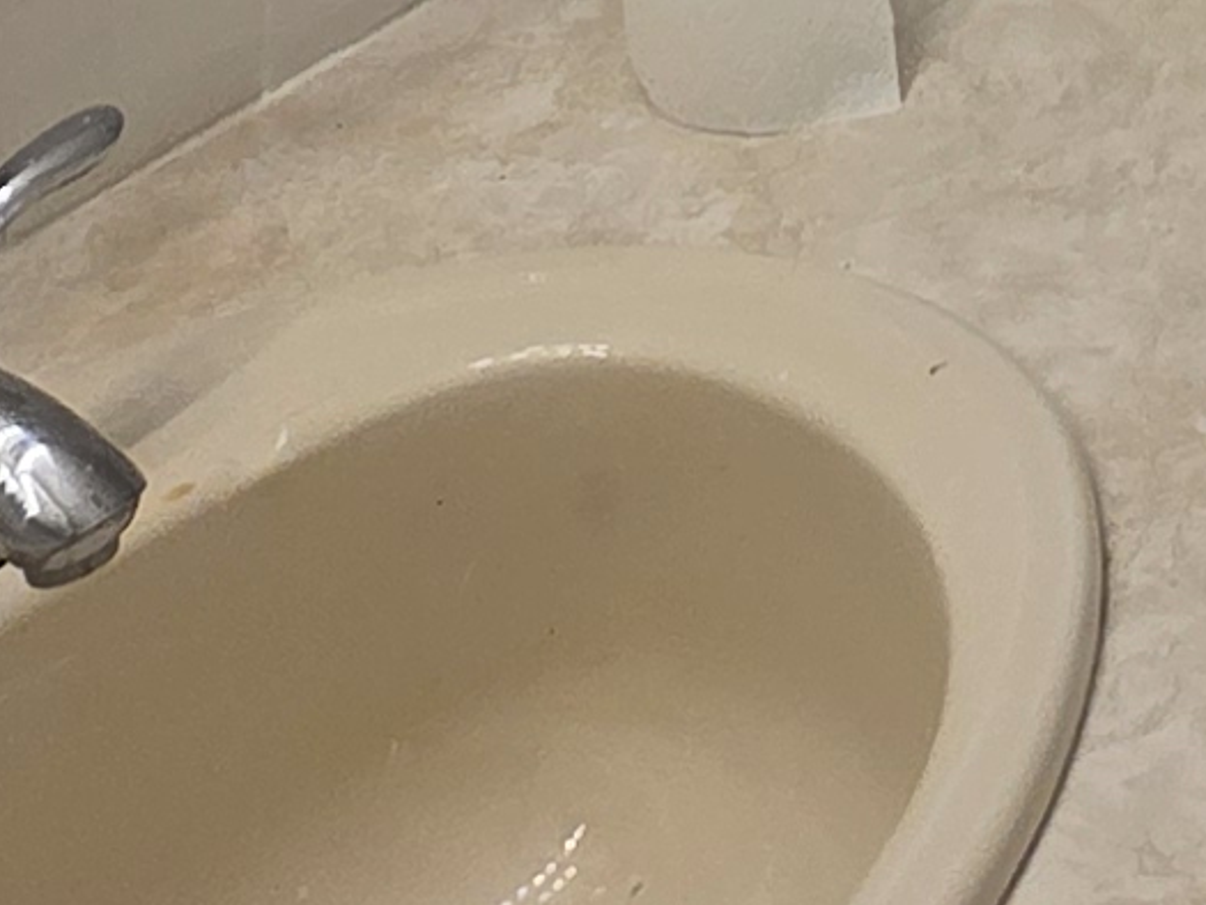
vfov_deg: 11.2
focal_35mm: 99
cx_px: 1716
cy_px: -1555
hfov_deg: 18.0
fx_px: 3450
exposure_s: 1/120
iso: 250
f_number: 1.9
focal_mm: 2.2
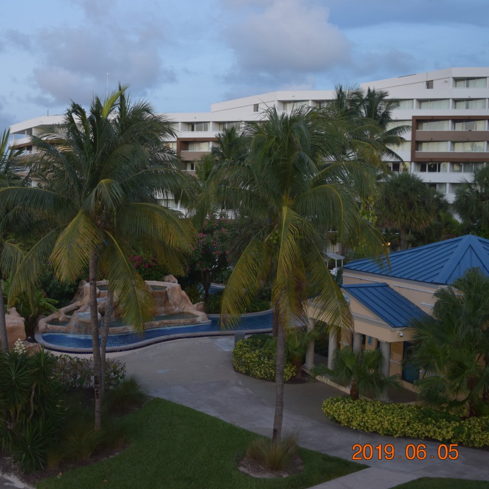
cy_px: 240
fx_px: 623
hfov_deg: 42.2
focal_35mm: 39
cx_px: 156
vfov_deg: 42.8
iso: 360
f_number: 3.8
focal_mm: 20
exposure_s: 1/60
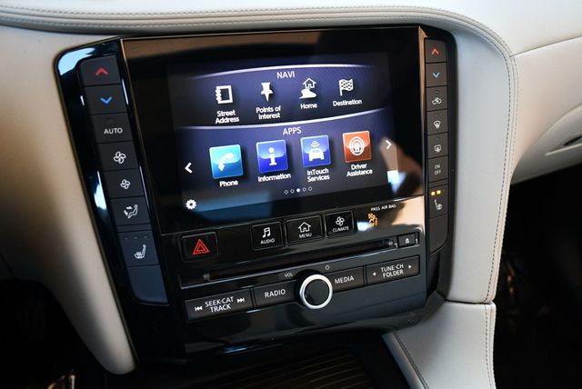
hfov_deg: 53.1
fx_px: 583
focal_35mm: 36
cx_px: 291
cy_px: 194
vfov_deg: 36.9
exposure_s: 1/125
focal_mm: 18
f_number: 3.5
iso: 800
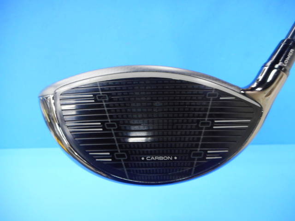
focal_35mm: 25
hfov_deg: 69.4
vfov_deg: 54.9
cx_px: 148
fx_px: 213
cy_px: 110
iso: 320
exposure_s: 1/30
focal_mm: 4.5
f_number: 3.7
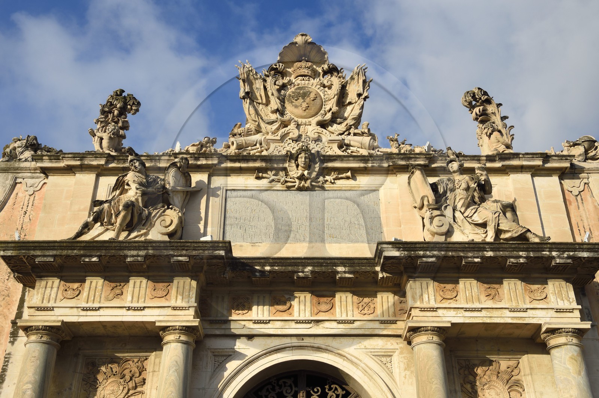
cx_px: 300
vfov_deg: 30.5
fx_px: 731
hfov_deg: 44.5
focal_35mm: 44
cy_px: 199
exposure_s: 1/250
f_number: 14
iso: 200
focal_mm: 44
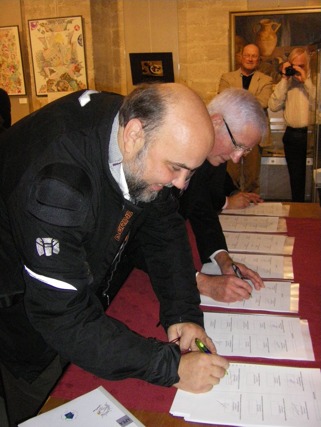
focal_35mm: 38
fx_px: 470
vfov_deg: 49.0
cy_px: 214
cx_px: 160
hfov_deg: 37.7
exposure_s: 1/50
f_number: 3.5
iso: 800
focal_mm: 6.3
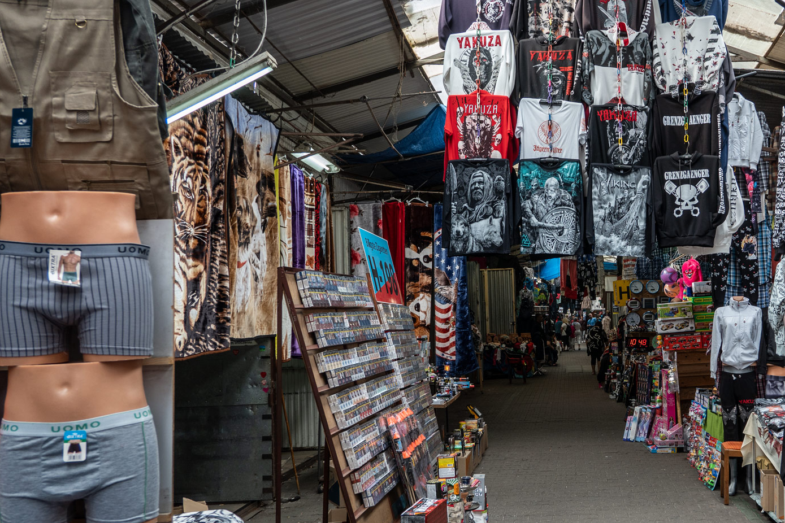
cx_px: 580
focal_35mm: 42
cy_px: 271
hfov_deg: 45.0
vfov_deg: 31.9
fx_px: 916
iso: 160
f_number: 4
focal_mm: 18
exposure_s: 1/60
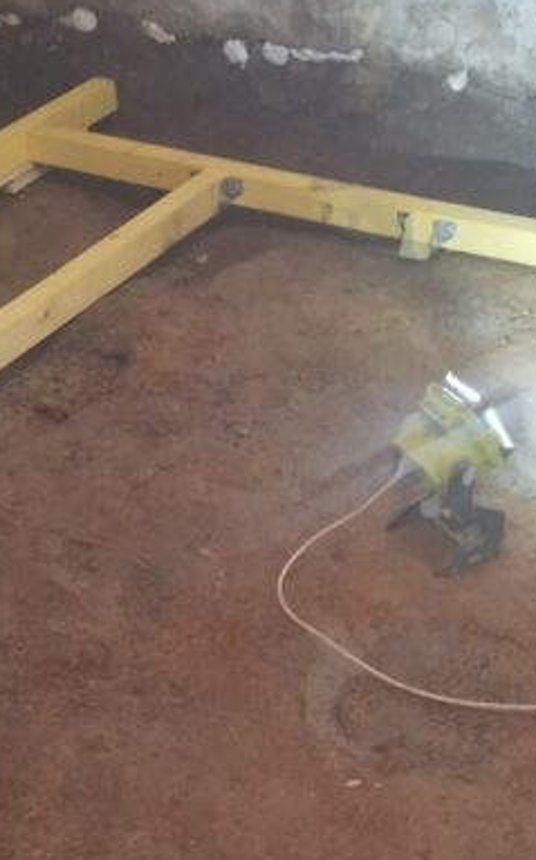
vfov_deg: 29.7
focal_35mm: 68
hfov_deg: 19.0
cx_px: 370
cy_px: 656
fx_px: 1591
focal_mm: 5.89
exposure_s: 1/20
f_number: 1.89
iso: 520
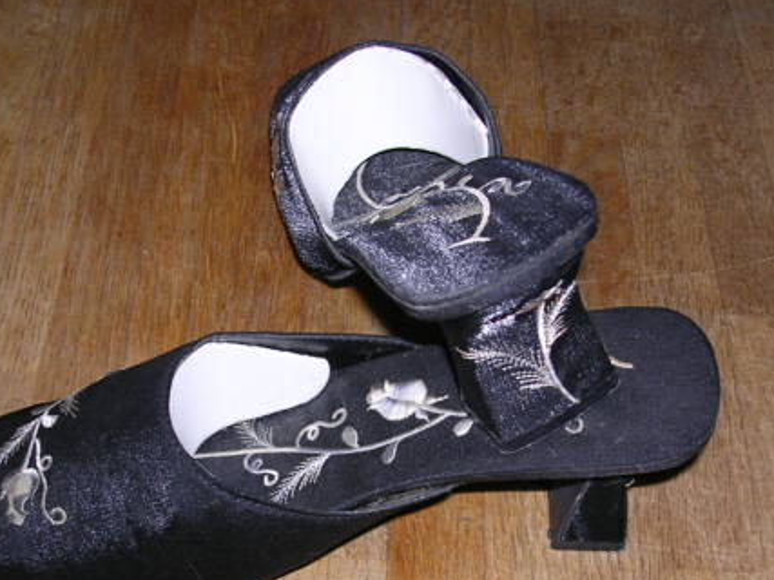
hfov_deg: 33.8
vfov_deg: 25.5
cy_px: 401
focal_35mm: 57
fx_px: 1274
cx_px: 357
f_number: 2.8
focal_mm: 5.8
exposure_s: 1/60.1
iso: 100
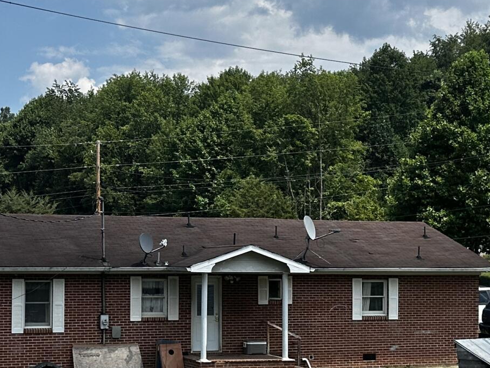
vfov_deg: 18.6
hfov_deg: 24.7
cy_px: 261
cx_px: 196
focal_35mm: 79
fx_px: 1119
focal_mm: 6.86
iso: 80
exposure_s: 1/5263
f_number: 1.78
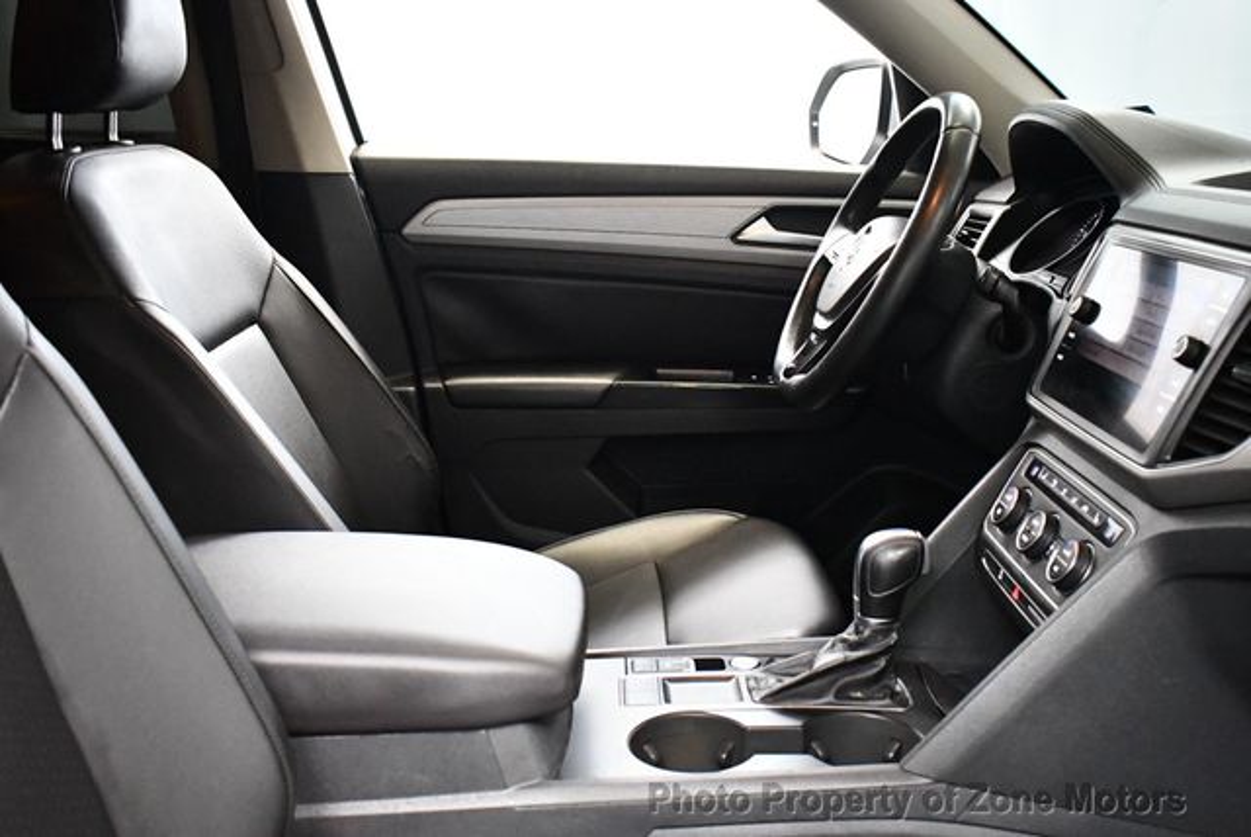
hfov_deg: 53.1
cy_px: 418
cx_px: 626
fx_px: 1252
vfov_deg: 36.9
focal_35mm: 36
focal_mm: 18
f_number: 3.5
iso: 5600
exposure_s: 1/60
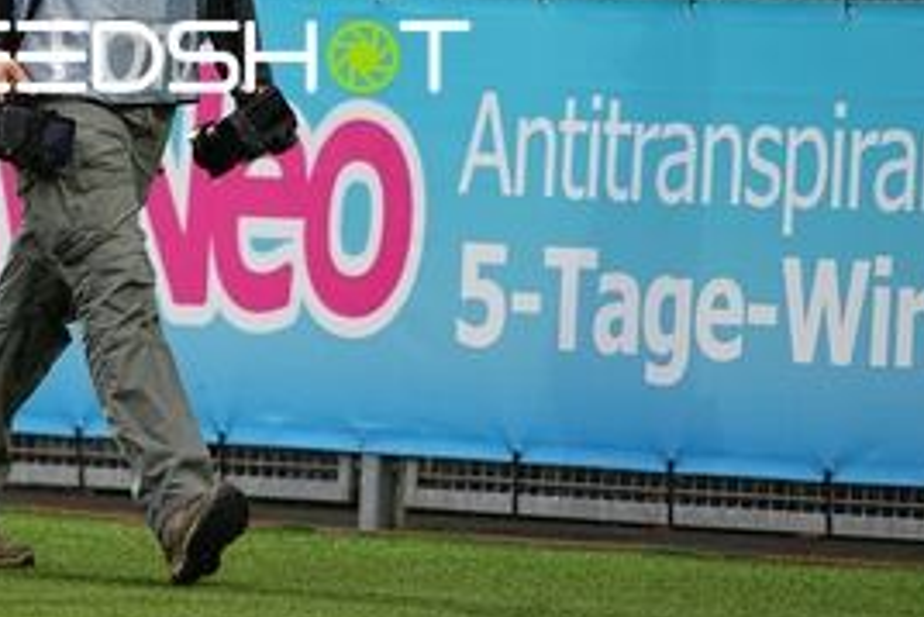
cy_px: 59
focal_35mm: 671
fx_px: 17231
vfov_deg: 2.1
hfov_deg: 3.1
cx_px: 131
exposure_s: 1/1600
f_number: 2.8
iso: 1600
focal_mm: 300
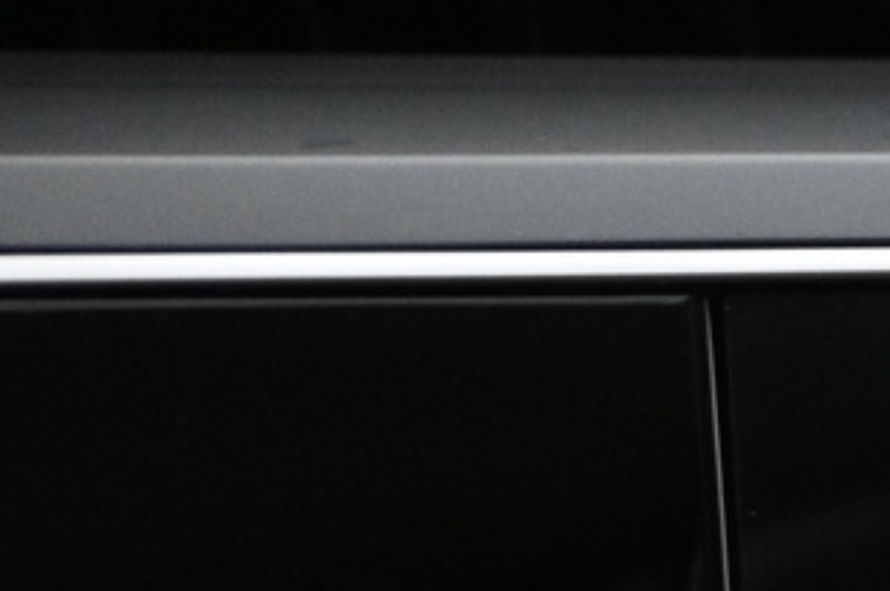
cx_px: 2323
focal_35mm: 161
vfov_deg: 8.2
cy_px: 1039
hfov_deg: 10.5
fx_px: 3974
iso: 1600
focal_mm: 20.5
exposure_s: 1/30
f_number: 3.8
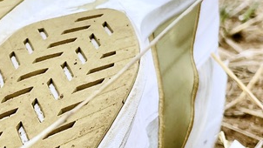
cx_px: 40
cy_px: 90
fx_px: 670
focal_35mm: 96
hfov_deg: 21.8
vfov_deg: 12.6
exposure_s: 1/3731
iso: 50
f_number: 1.6
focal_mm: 4.2
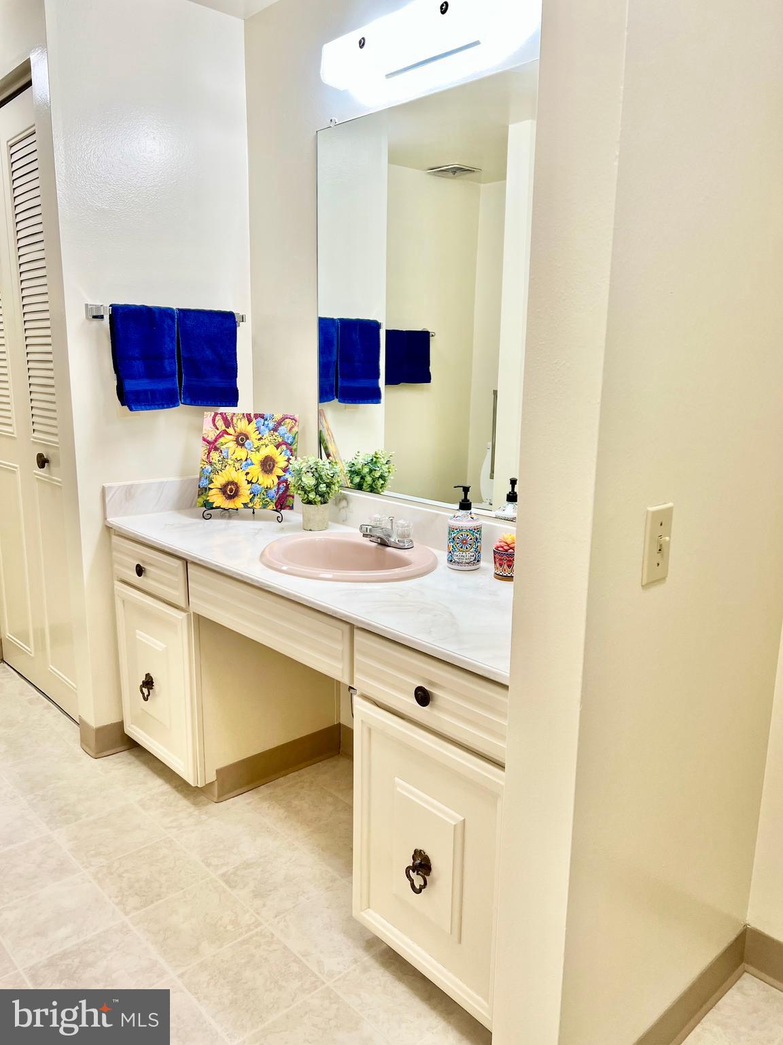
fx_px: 784
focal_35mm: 26
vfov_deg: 67.3
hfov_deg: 53.1
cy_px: 522
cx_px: 392
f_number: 1.5
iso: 80
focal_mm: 5.7
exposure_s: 1/120
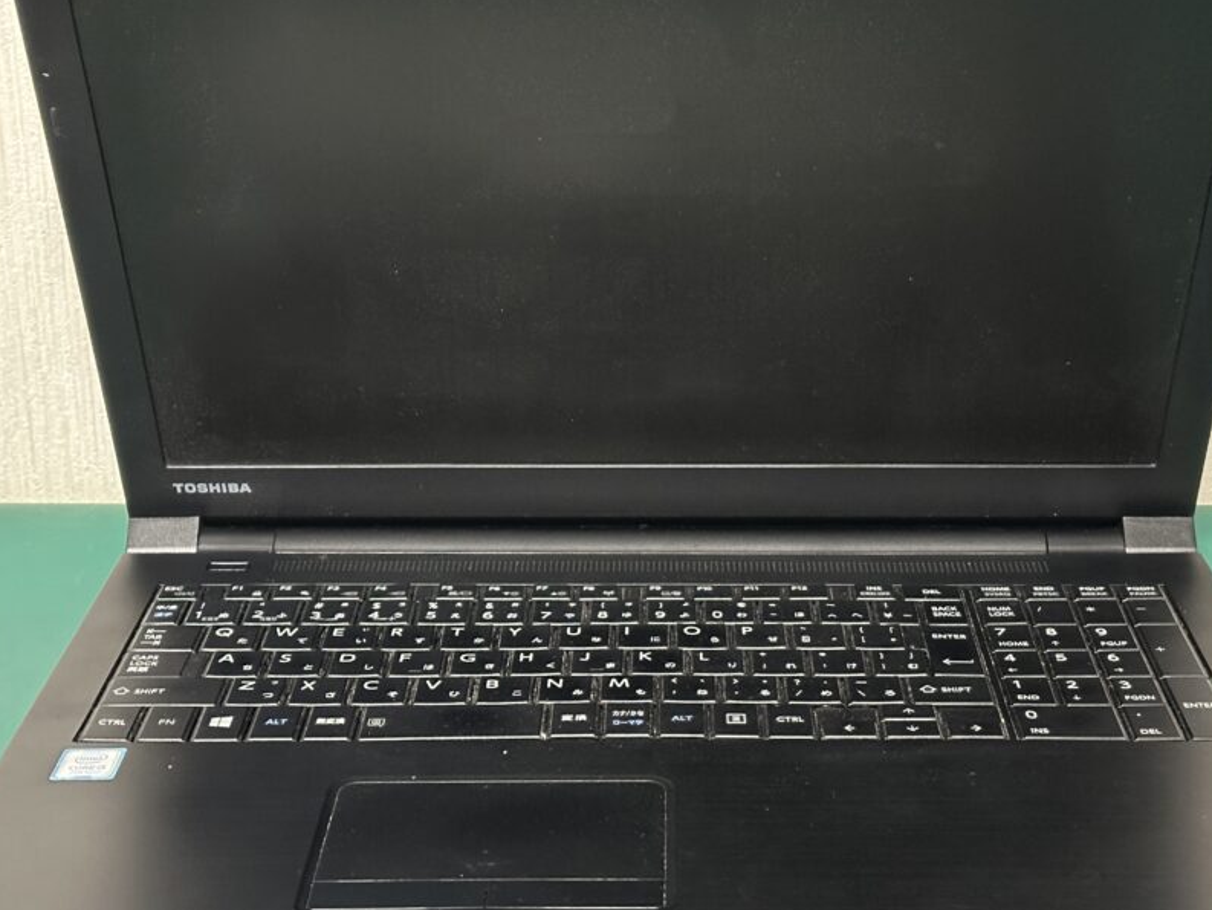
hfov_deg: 31.2
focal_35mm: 62
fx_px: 2171
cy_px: 431
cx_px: 647
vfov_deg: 23.7
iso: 640
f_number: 1.78
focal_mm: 6.86
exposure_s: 1/20
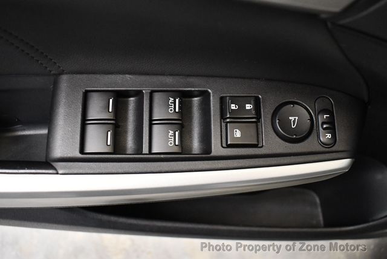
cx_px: 194
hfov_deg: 53.1
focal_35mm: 36
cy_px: 130
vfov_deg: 36.9
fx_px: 387
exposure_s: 1/80
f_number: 3.5
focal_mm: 18
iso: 3200
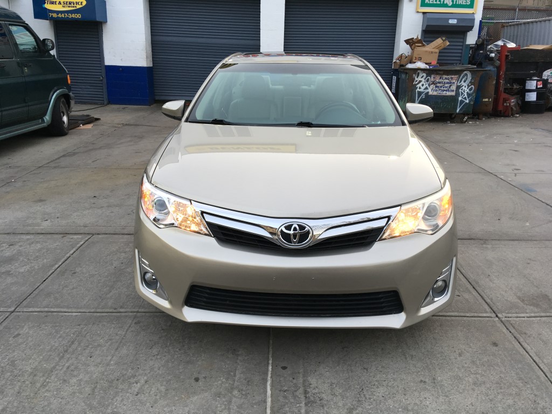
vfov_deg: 48.2
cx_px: 276
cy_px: 207
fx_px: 462
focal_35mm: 29
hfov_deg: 61.7
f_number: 2.2
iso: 25
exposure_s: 1/60
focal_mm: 4.15
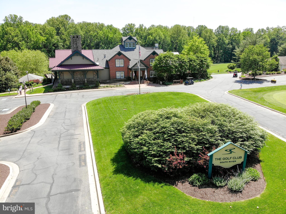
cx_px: 143
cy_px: 107
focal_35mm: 24
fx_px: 198
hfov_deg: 71.6
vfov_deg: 56.8
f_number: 2.8
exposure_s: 1/558
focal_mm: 4.5
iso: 100
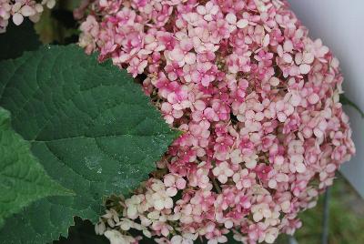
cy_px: 122
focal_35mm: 72
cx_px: 182
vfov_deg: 19.0
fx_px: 729
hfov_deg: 28.0
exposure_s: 1/60
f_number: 8
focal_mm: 48
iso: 180
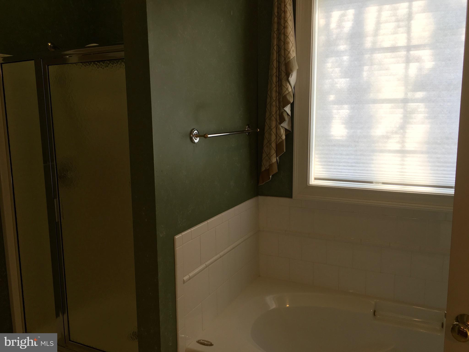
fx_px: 393
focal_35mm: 29
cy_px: 176
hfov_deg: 61.7
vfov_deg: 48.2
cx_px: 234
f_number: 2.2
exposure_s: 1/124
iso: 25
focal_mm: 4.15
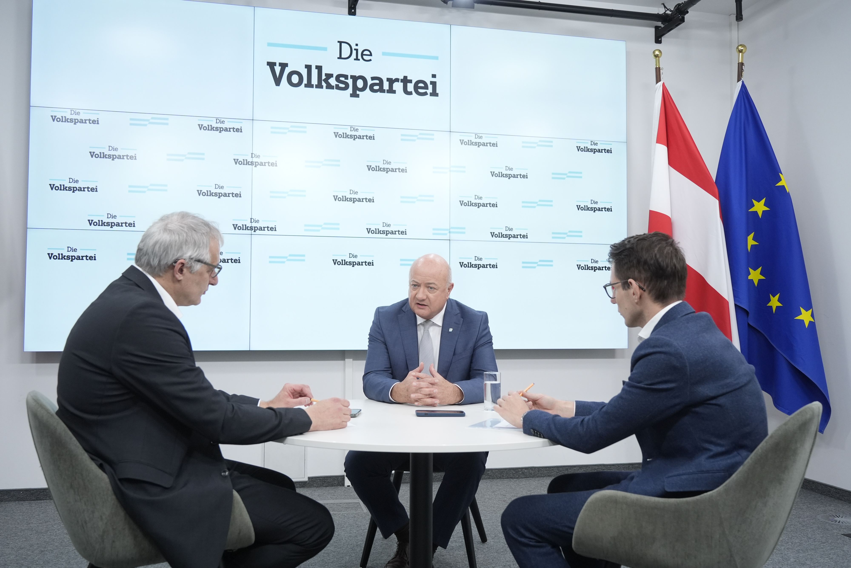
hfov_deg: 58.7
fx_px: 756
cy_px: 284
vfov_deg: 41.1
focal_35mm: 32
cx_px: 426
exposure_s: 1/320
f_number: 5
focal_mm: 32
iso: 2000
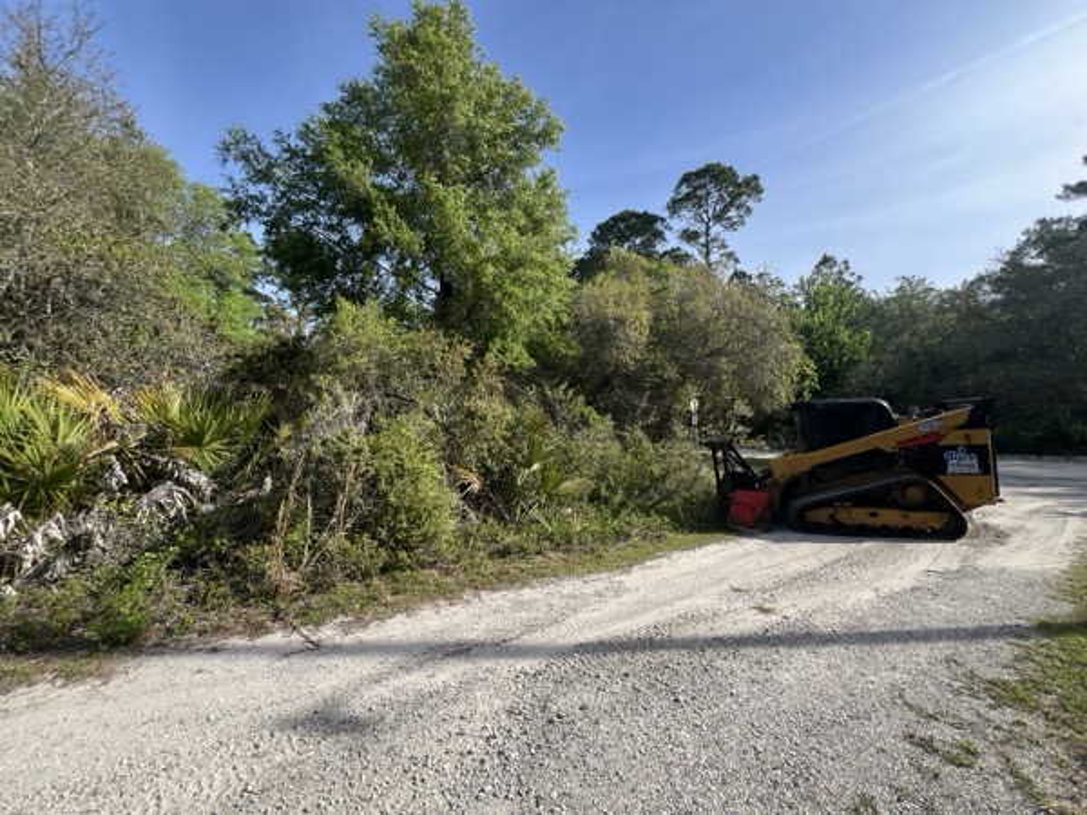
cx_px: 544
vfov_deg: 89.9
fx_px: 408
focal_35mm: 13
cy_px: 408
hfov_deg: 106.2
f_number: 1.8
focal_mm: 1.57
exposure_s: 1/555
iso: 32
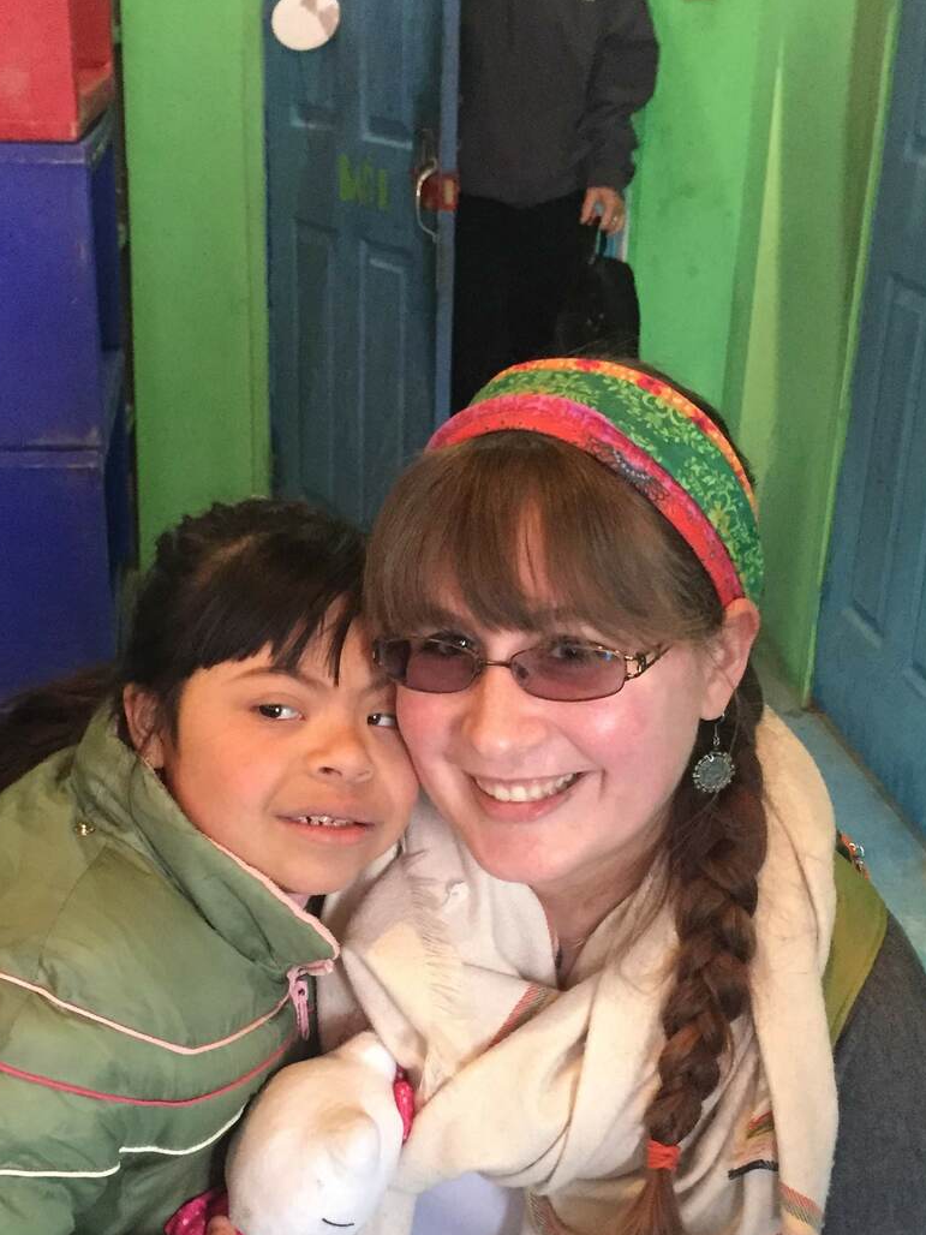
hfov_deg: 30.2
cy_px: 806
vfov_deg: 39.3
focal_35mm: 48
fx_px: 1712
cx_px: 382
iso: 320
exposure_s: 1/15
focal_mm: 4.15
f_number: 2.2
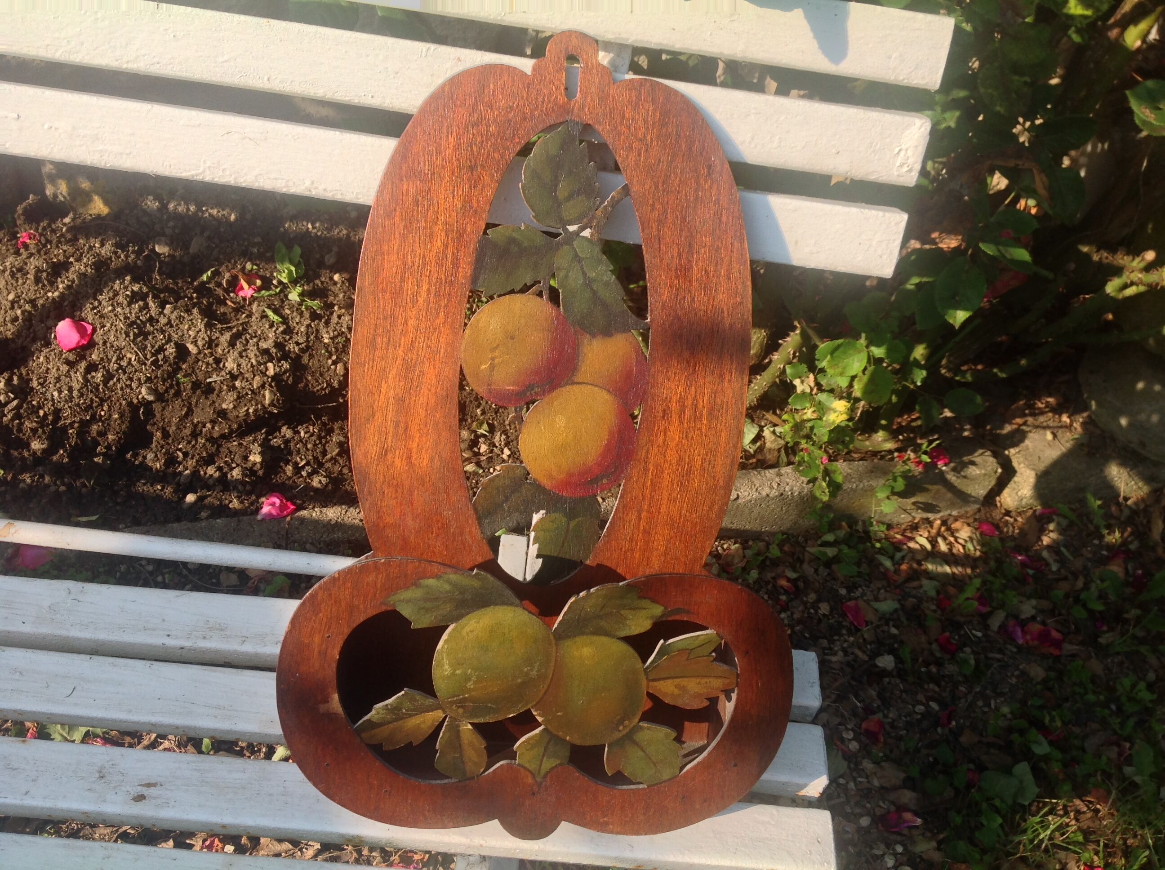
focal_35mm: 35
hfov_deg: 52.7
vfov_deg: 40.6
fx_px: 1176
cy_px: 435
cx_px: 582
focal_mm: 4.28
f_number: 2.4
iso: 50
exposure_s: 1/817
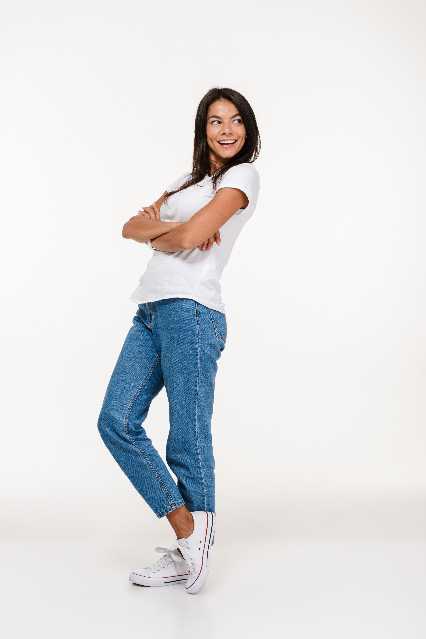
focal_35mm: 70
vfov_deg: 28.8
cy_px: 320
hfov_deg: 19.5
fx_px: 1241
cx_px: 213
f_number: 7.1
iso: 100
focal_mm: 70
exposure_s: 1/160
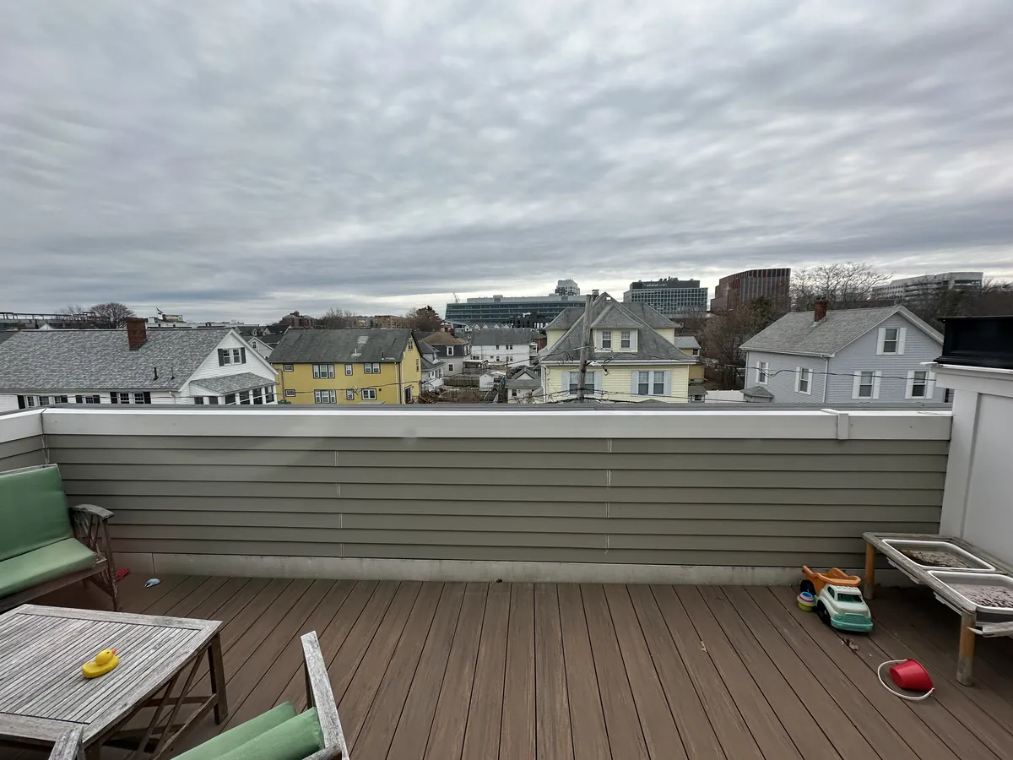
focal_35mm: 14
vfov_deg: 85.7
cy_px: 380
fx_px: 410
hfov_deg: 102.1
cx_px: 506
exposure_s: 1/1595
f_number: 2.2
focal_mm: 2.22
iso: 50
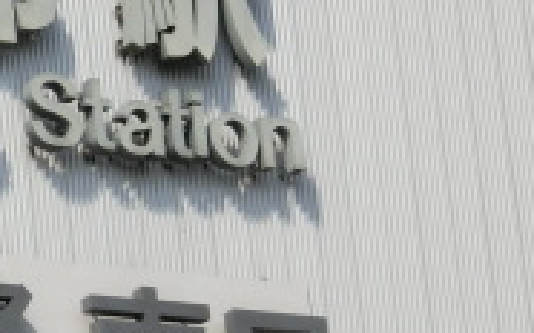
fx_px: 5672
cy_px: 112
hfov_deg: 5.3
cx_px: -301
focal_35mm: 390
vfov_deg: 3.4
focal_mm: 19.1
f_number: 5.7
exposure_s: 1/800
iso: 80
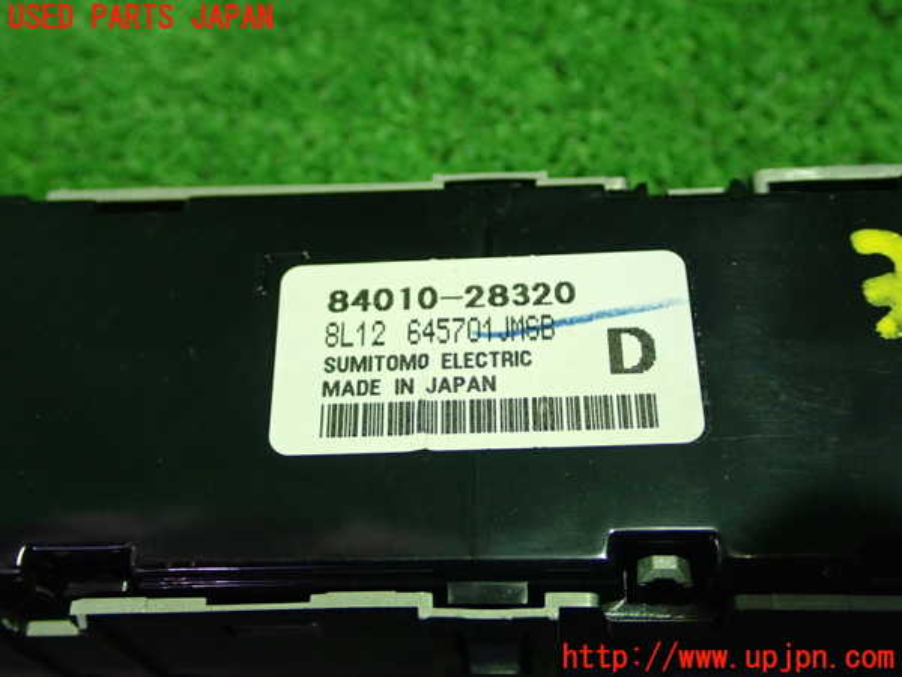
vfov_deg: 32.9
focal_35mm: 44
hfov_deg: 42.9
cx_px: 451
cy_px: 338
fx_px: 1147
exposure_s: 1/25
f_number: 2.9
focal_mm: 7.84
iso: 800
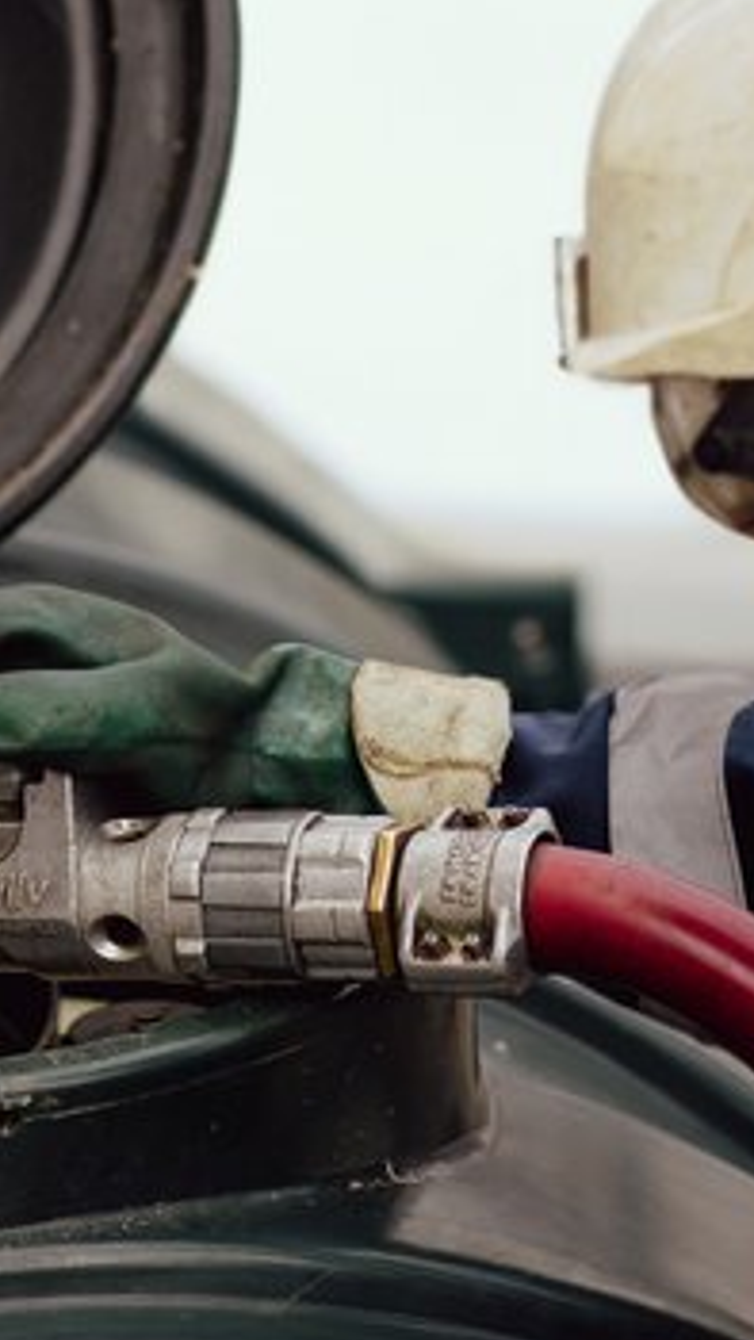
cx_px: 126
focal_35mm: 229
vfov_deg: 9.4
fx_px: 8135
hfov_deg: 5.3
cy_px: 467
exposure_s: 1/400
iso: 50
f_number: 2.5
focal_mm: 85
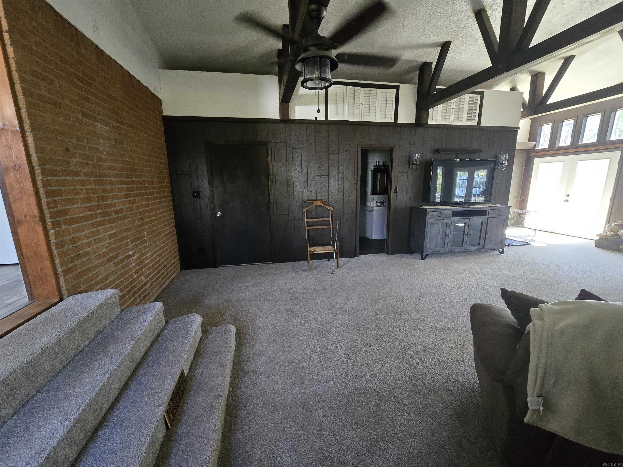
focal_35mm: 13
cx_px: 312
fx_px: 234
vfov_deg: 89.9
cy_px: 234
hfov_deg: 106.2
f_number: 2.2
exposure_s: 1/60
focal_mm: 2.2
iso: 1000
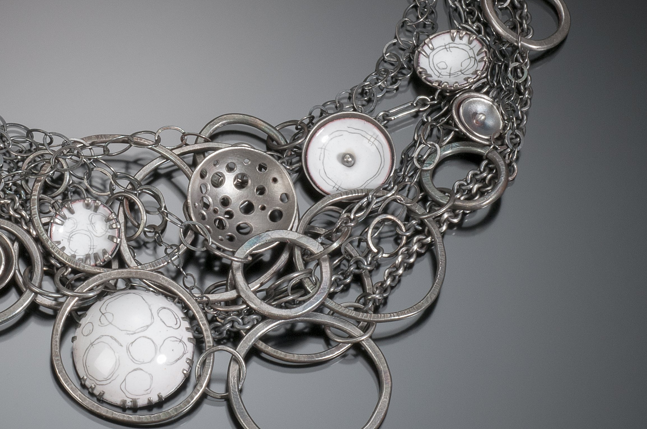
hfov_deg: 12.3
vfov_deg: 8.2
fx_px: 2998
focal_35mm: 167
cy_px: 85
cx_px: 175
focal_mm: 60
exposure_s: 1/60
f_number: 32
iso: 200
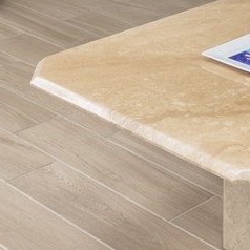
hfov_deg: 14.4
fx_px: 986
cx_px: 181
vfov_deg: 12.1
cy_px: -314
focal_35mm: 121
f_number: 10
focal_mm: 11
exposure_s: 1/4
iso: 400
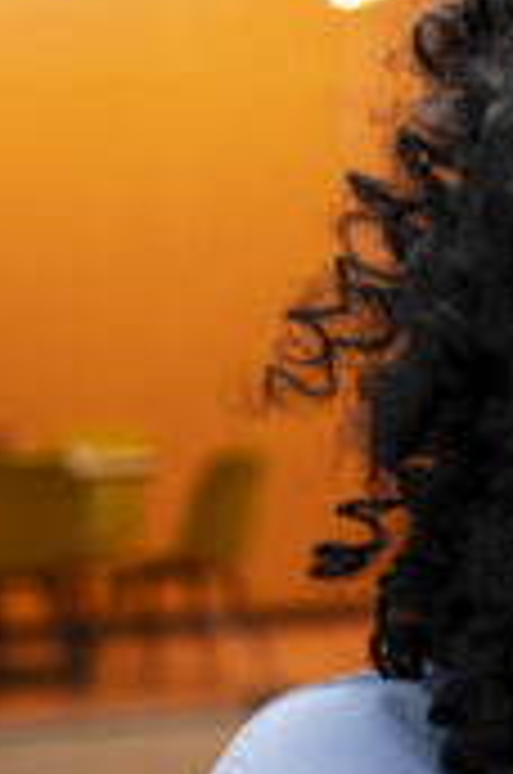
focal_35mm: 204
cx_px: 2160
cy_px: 529
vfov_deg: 10.1
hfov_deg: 5.7
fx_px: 4369
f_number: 2.8
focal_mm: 34.1
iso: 1000
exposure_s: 1/100
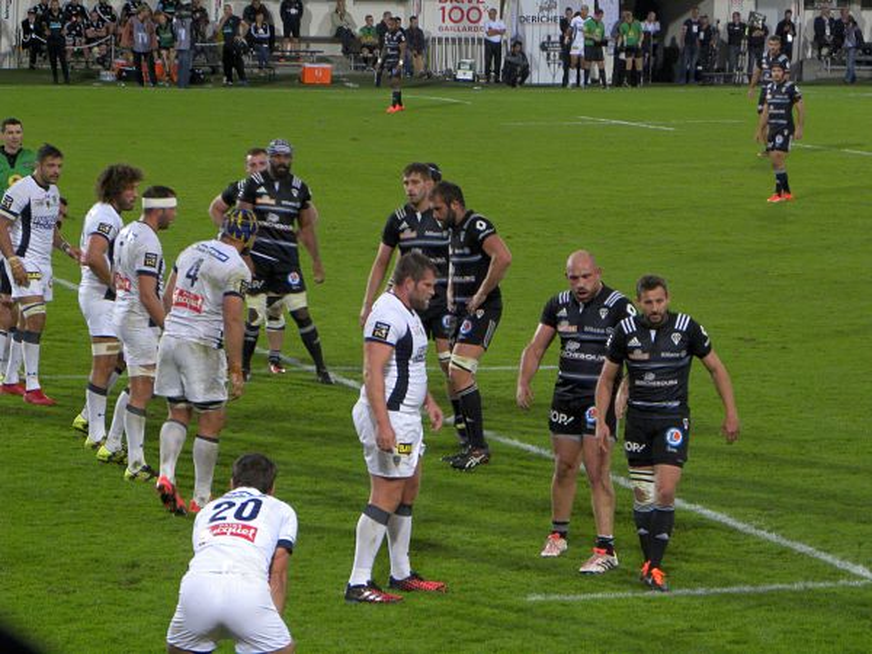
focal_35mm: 162
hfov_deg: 12.2
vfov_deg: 9.2
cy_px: 327
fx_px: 4081
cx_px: 436
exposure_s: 1/70
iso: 169
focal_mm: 28.8
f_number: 4.5
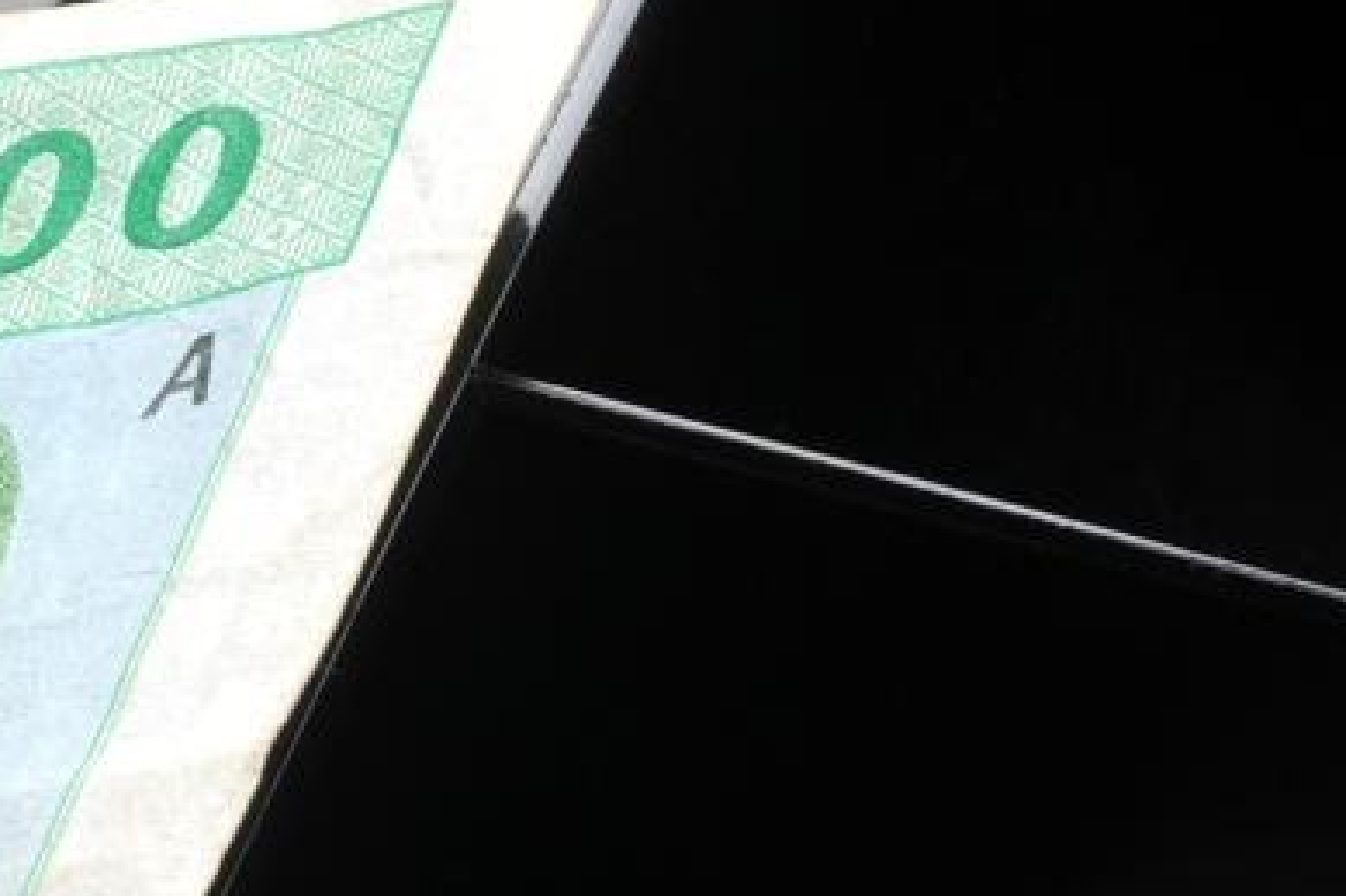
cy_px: 1008
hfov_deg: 4.2
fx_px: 18145
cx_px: -609
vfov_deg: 2.8
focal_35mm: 486
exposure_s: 1/80
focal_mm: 105
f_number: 22
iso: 200
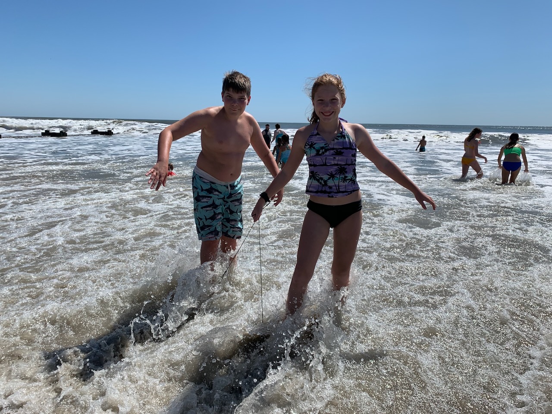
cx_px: 276
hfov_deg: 67.3
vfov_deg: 53.1
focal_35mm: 26
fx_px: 415
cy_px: 207
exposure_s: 1/4274
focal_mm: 4.25
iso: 25
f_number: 1.8
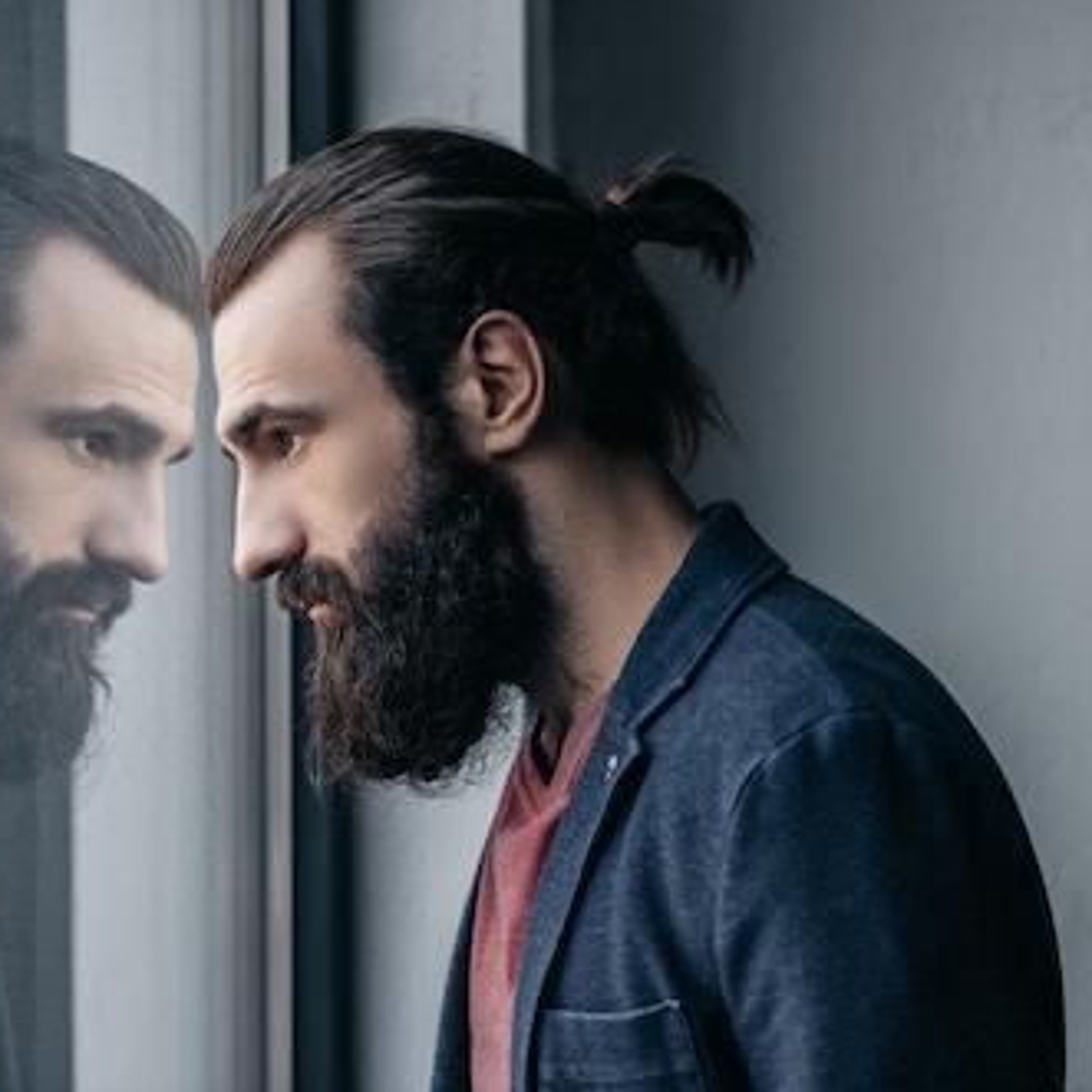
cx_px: 412
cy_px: 544
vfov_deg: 12.9
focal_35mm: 135
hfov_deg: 12.9
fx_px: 4818
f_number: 2.8
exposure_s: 1/250
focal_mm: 105
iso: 500
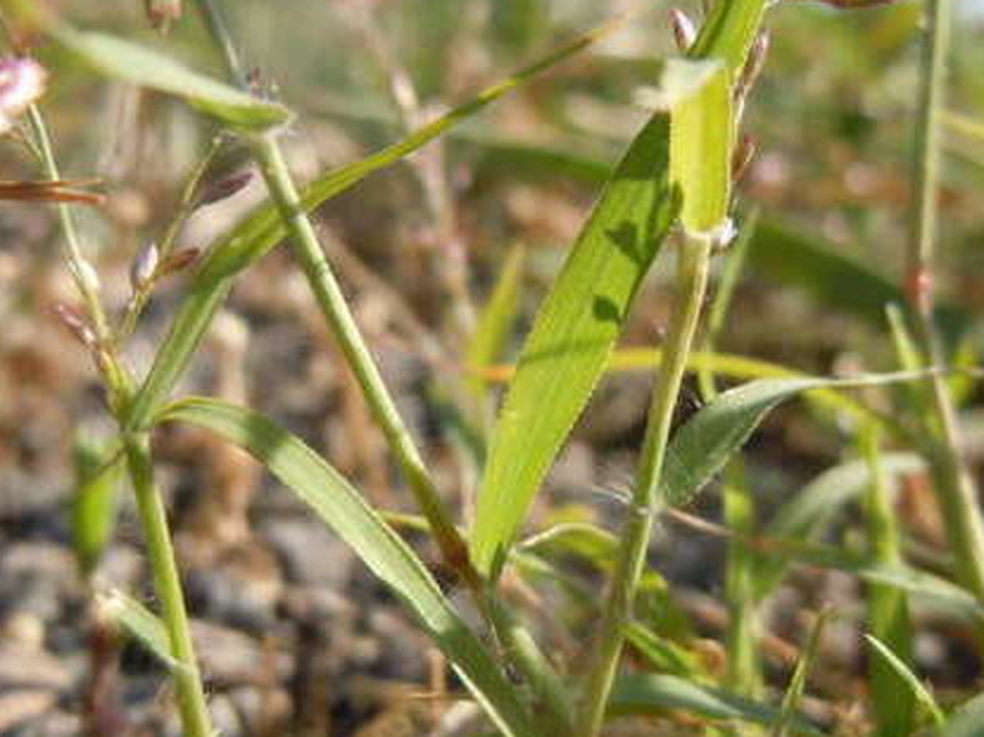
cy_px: 399
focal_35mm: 58
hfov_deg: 33.2
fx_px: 1648
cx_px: 440
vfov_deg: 25.2
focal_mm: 5.4
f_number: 3.5
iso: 100
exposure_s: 1/640
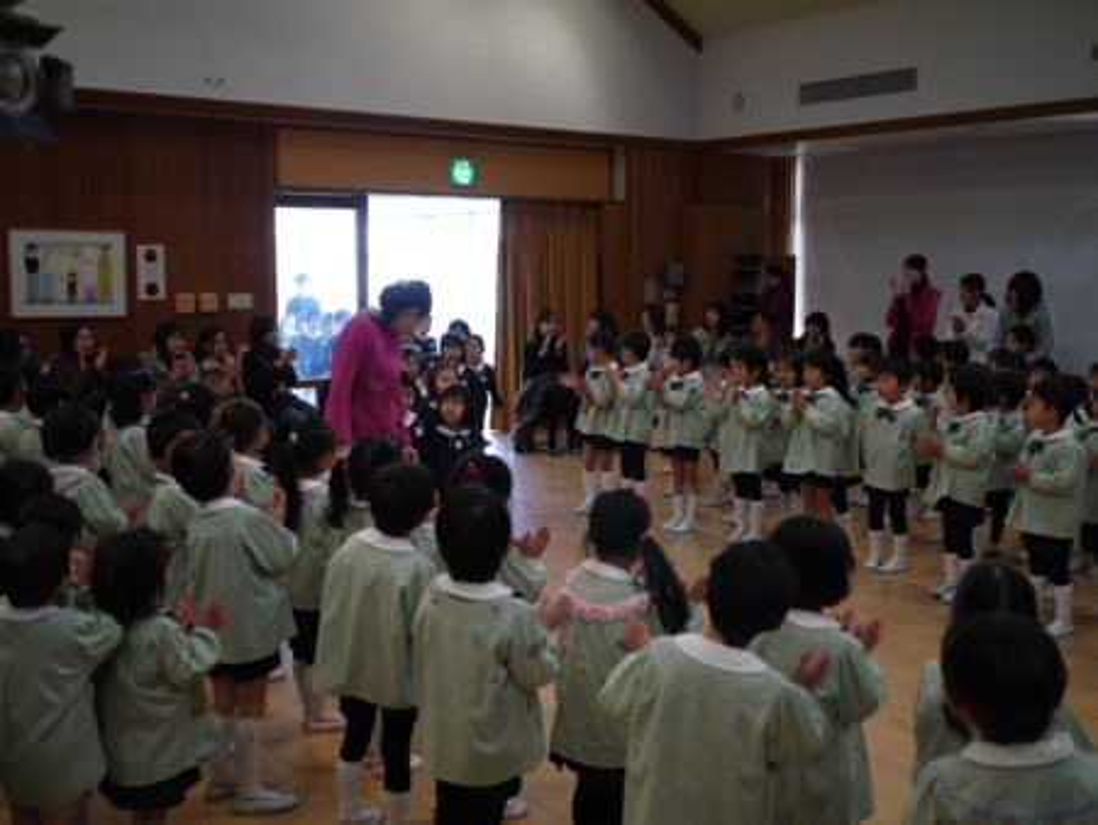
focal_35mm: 40
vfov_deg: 36.0
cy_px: 412
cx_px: 549
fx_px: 1269
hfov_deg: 46.8
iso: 160
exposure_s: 1/80
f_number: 1.7
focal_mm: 20
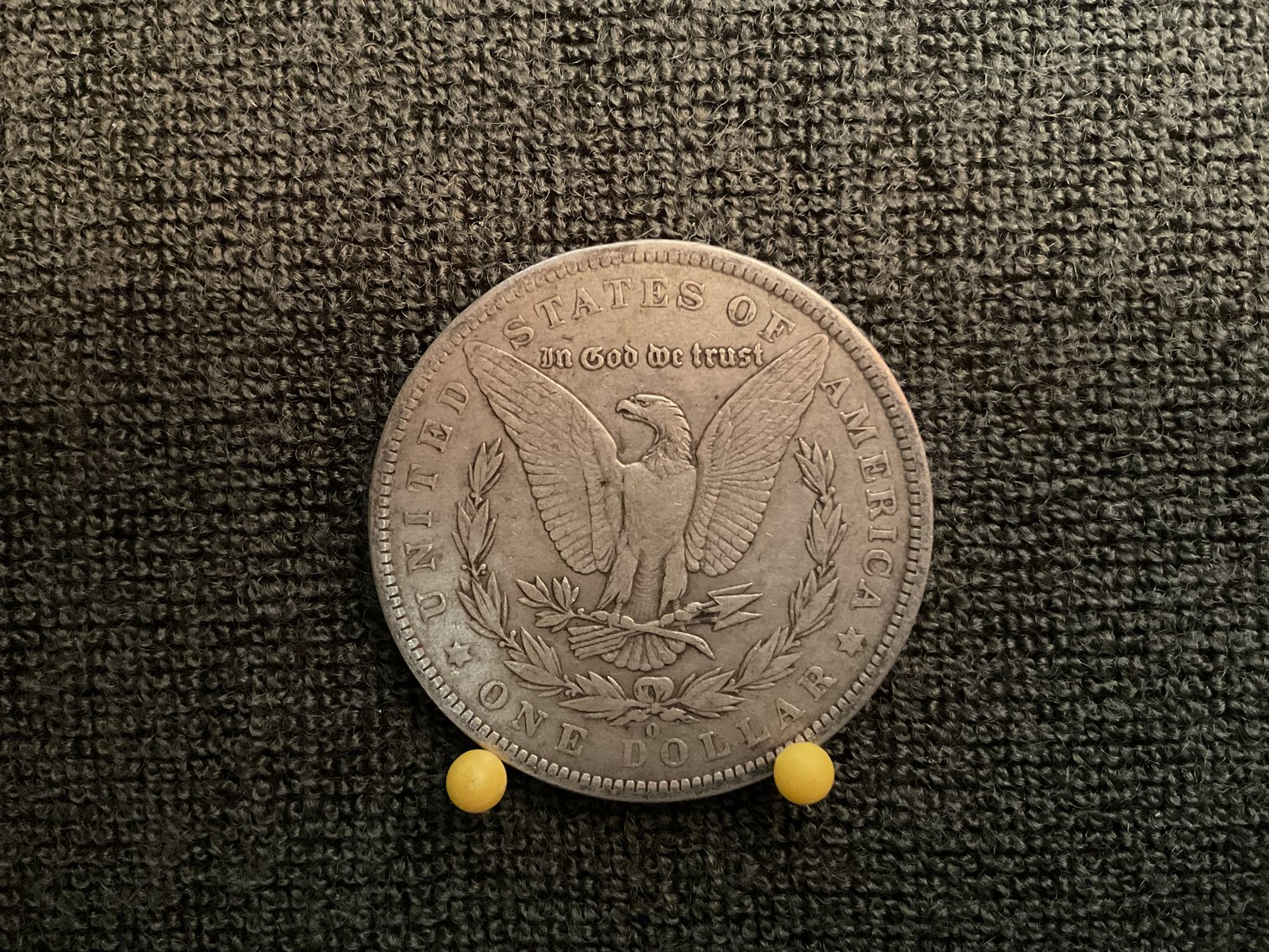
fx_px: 1063
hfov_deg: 61.7
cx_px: 634
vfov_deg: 48.2
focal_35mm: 29
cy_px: 476
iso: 500
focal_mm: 3
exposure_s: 1/20
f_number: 1.8
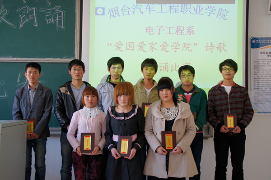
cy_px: 90
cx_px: 136
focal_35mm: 42
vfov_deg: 31.9
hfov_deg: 46.4
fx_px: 316
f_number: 4
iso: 250
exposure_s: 1/50
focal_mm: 28
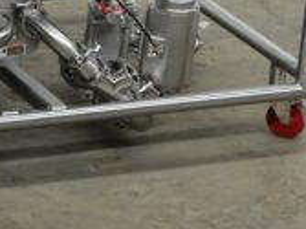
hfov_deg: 6.5
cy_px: -63
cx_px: 4
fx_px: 2694
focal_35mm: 305
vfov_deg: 4.8
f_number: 4
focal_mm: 38.86
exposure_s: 1/125
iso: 800
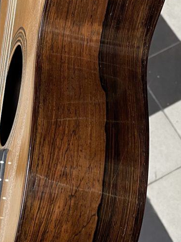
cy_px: 32
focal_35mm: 80
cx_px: 89
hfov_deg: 18.4
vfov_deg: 23.9
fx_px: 558
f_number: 1.6
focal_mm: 4.2
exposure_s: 1/50
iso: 100
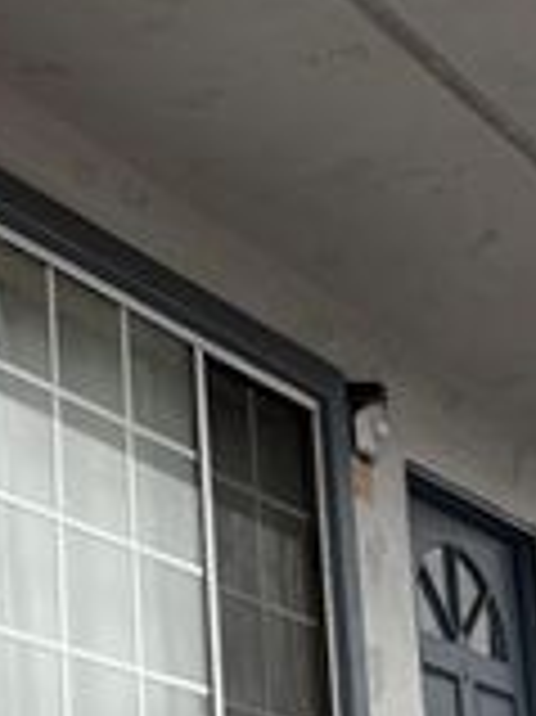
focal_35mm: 109
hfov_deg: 13.6
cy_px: 579
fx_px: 2253
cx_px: 270
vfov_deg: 17.9
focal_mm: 5.96
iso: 40
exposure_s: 1/173
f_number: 1.6
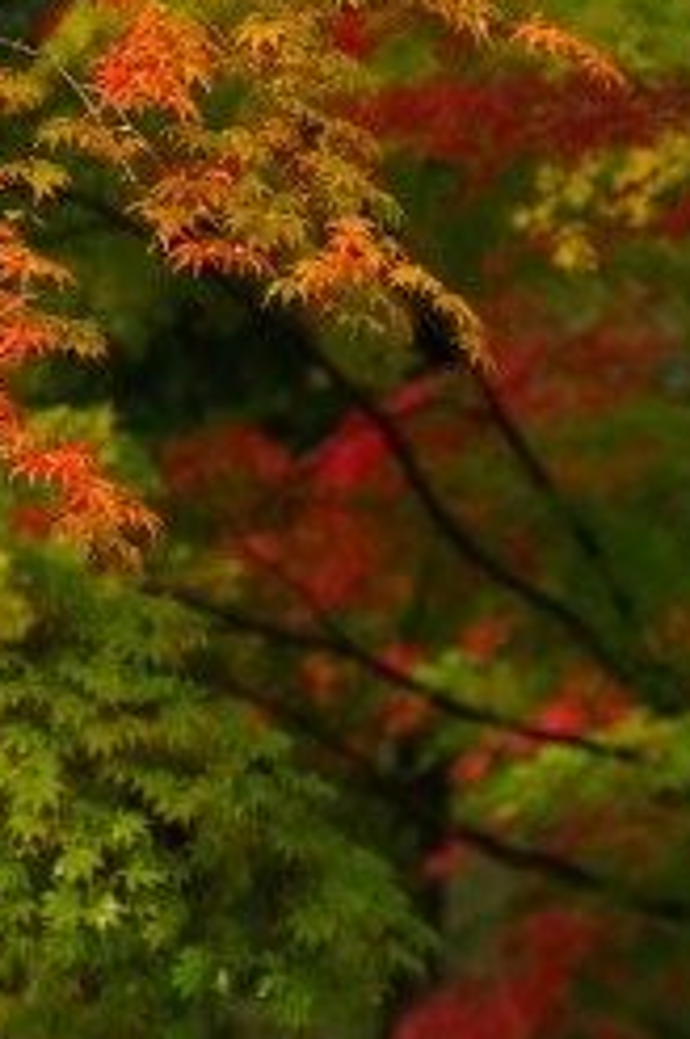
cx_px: 111
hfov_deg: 4.3
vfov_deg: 6.5
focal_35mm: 318
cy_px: 29
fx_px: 9179
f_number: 2.8
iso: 200
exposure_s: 1/640
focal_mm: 75
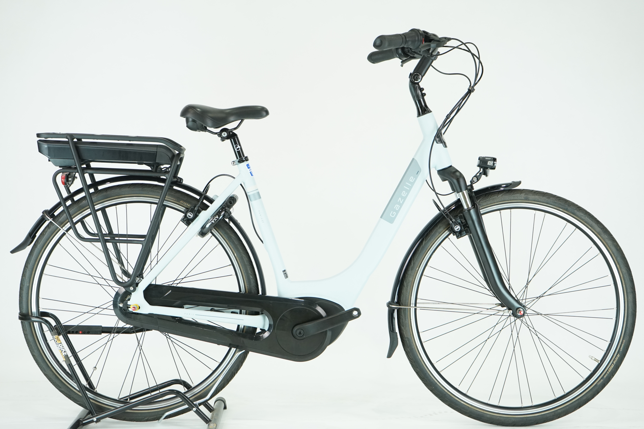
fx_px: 1037
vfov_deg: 23.4
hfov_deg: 34.5
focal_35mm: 58
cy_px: 214
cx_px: 322
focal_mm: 58
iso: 1600
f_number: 5
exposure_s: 1/200
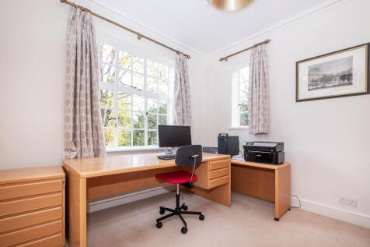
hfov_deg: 100.4
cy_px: 124
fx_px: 154
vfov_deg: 77.3
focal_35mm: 15
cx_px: 185
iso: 400
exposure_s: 1/20
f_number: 6.4
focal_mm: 10
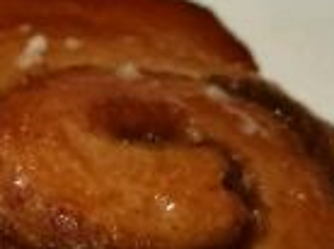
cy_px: 265
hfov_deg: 13.9
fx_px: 1320
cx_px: -102
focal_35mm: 137
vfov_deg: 10.7
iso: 320
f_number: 2.2
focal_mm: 4.5
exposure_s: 1/24
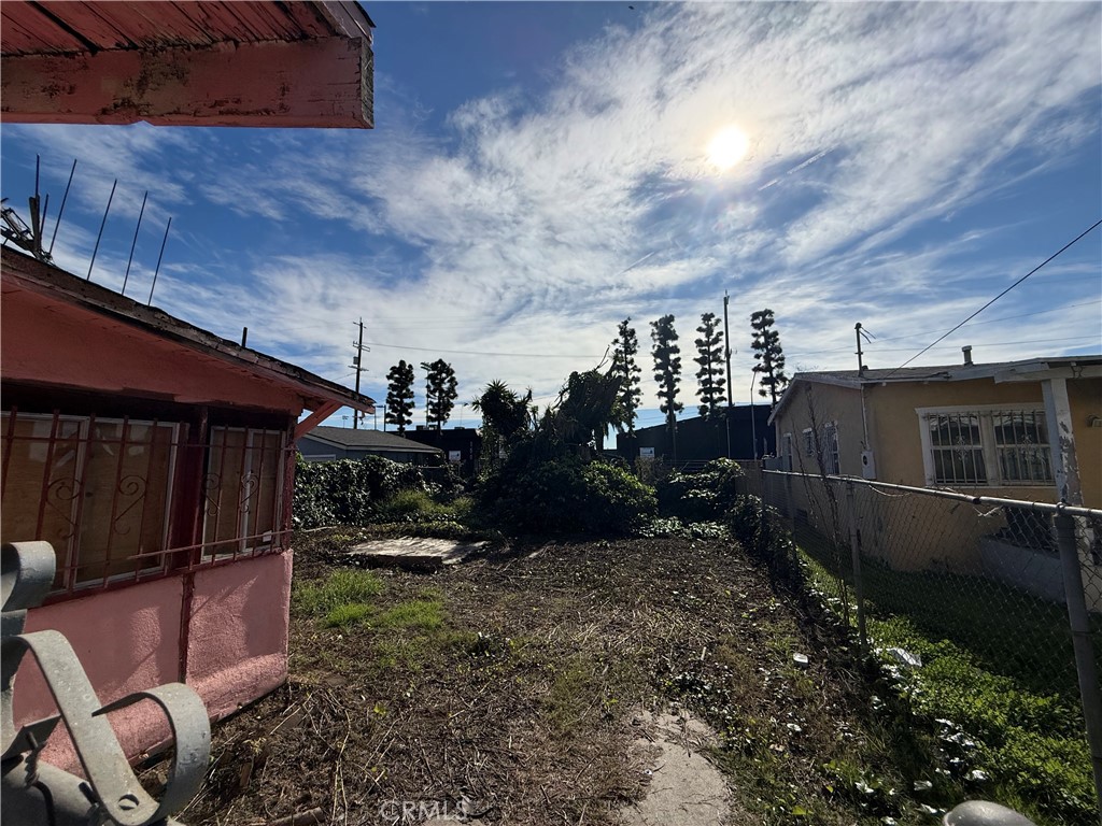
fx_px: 446
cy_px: 413
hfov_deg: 102.1
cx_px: 551
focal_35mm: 14
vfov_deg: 85.7
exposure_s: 1/6173
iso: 50
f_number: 2.2
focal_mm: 2.22
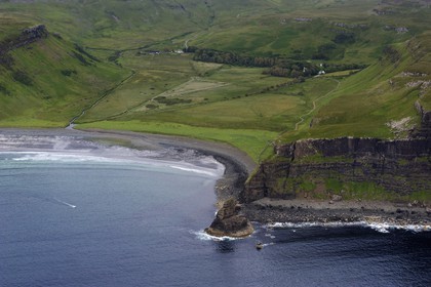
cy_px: 144
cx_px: 216
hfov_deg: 28.8
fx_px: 838
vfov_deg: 19.5
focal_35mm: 70
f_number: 9
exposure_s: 1/800
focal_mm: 70
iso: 800
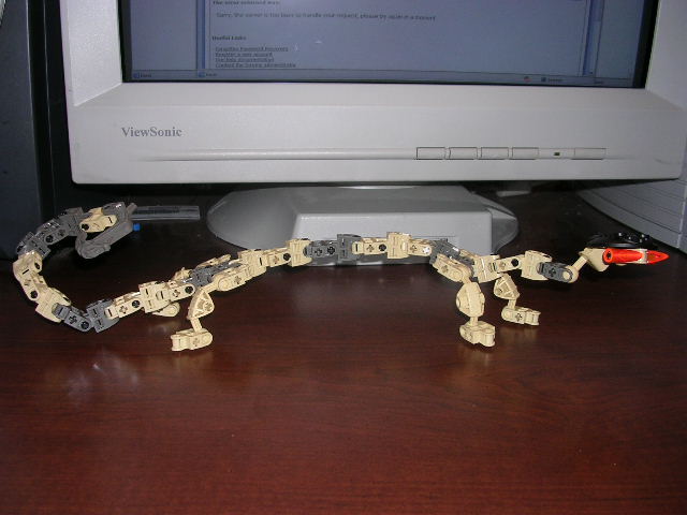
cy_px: 258
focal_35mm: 38
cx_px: 344
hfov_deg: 49.0
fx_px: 754
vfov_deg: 37.7
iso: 50
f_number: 2.8
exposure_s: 1/60.1
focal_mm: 5.8
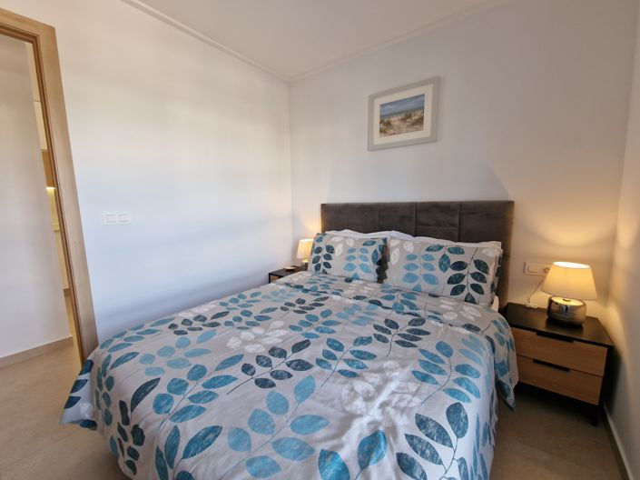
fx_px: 240
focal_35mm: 13
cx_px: 320
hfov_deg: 106.2
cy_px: 240
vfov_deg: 89.9
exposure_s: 1/50
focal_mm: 2.2
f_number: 2.2
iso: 50
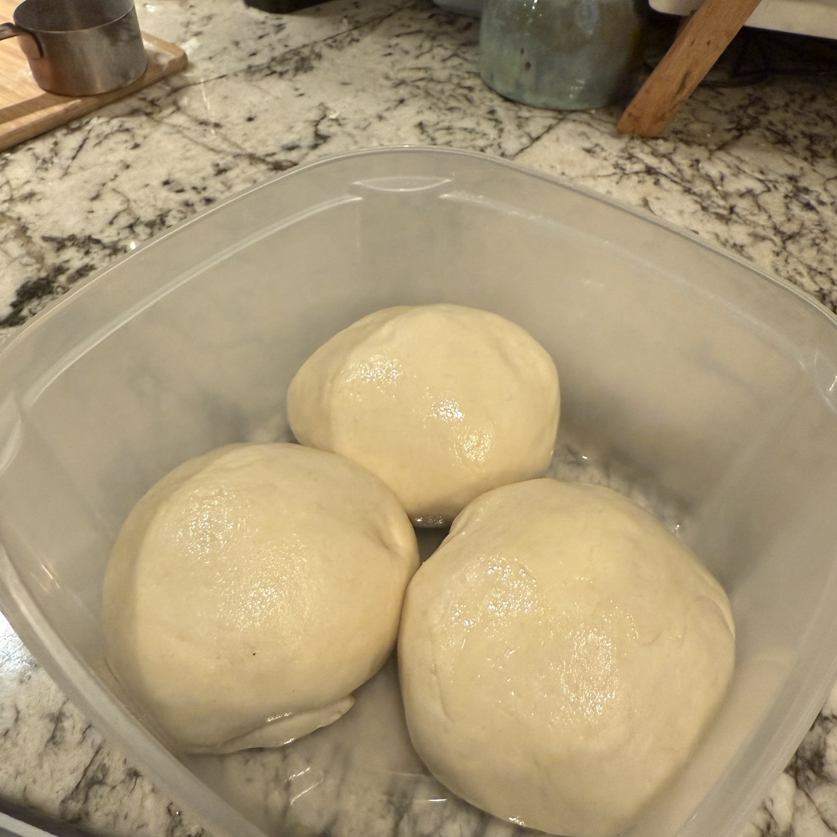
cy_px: 417
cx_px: 423
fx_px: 793
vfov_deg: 55.6
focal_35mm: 29
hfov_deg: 55.6
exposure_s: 1/60
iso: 320
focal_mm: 2.22
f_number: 2.2
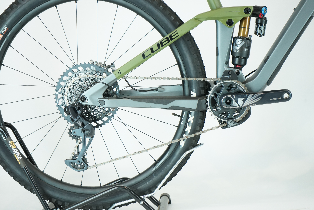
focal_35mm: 70
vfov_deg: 19.5
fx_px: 611
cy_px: 105
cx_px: 157
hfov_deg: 28.8
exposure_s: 1/200
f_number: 6.3
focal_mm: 70
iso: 2000
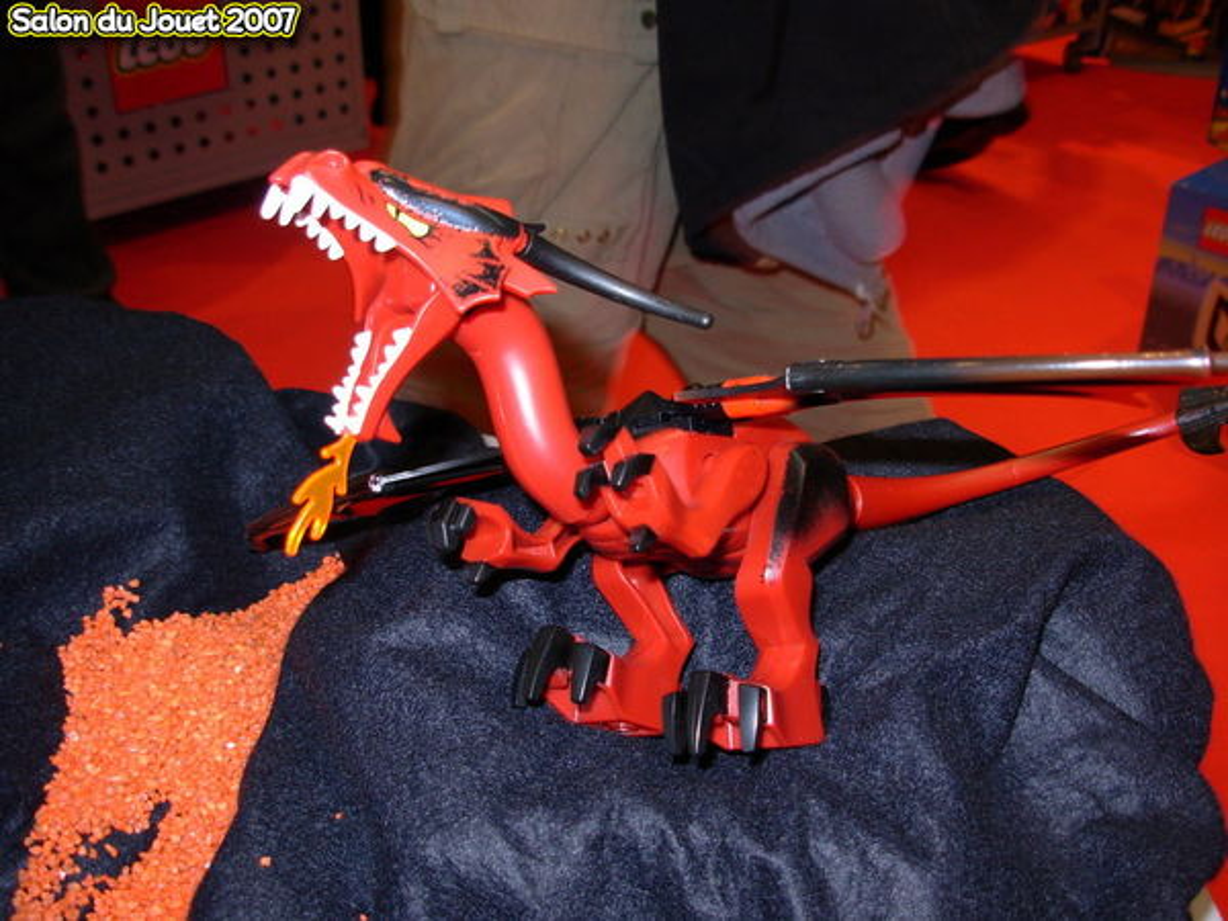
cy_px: 460
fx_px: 1348
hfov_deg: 49.0
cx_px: 614
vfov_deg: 37.7
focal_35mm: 38
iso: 50
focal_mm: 6.3
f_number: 2.9
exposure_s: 1/32
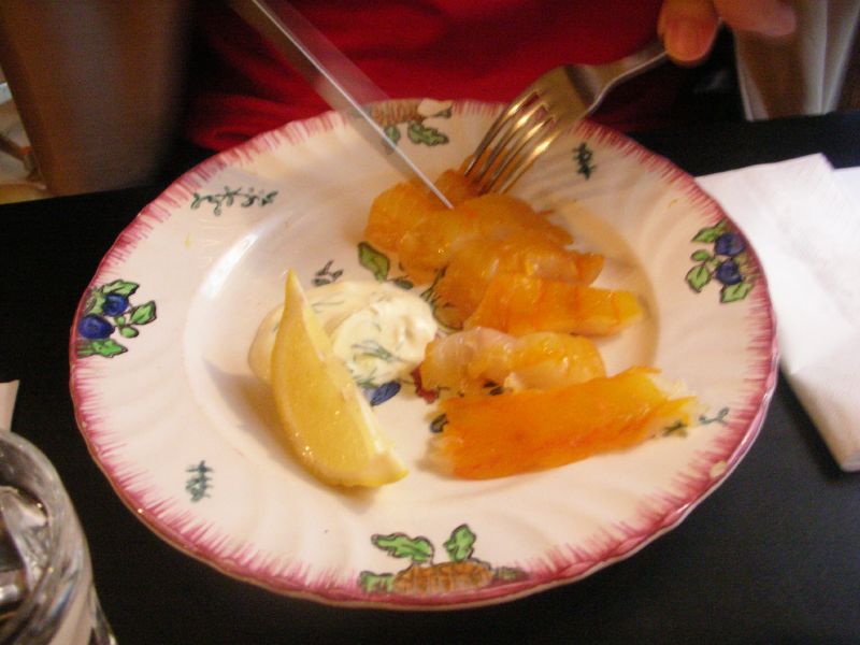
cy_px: 322
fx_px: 870
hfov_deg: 52.6
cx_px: 430
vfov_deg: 40.7
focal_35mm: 35
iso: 400
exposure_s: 1/4.5
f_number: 3
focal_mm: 5.8
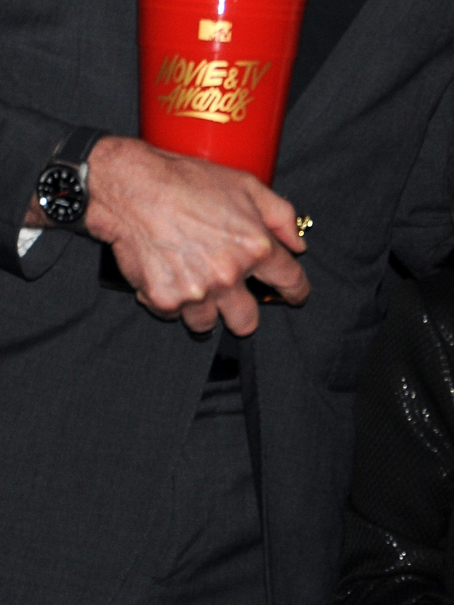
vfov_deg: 3.8
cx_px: 426
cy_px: 191
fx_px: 9076
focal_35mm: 519
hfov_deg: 2.9
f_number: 6.3
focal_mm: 170
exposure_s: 1/1250
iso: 1250
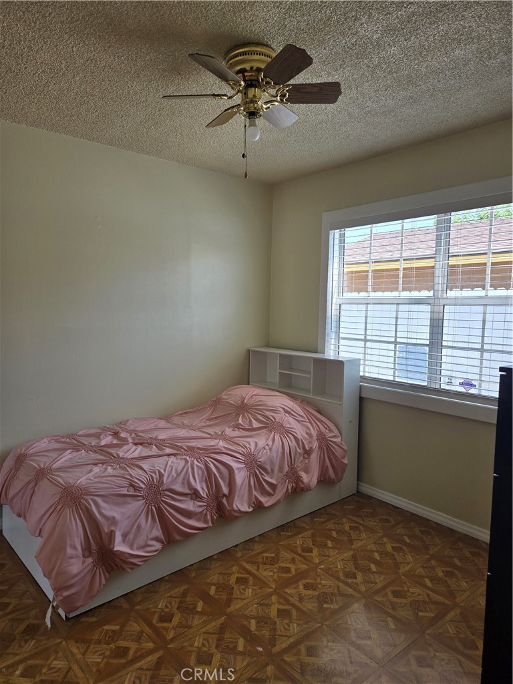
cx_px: 256
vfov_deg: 73.9
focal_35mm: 23
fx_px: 454
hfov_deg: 58.9
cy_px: 342
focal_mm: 5.4
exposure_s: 1/277
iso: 25
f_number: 1.8
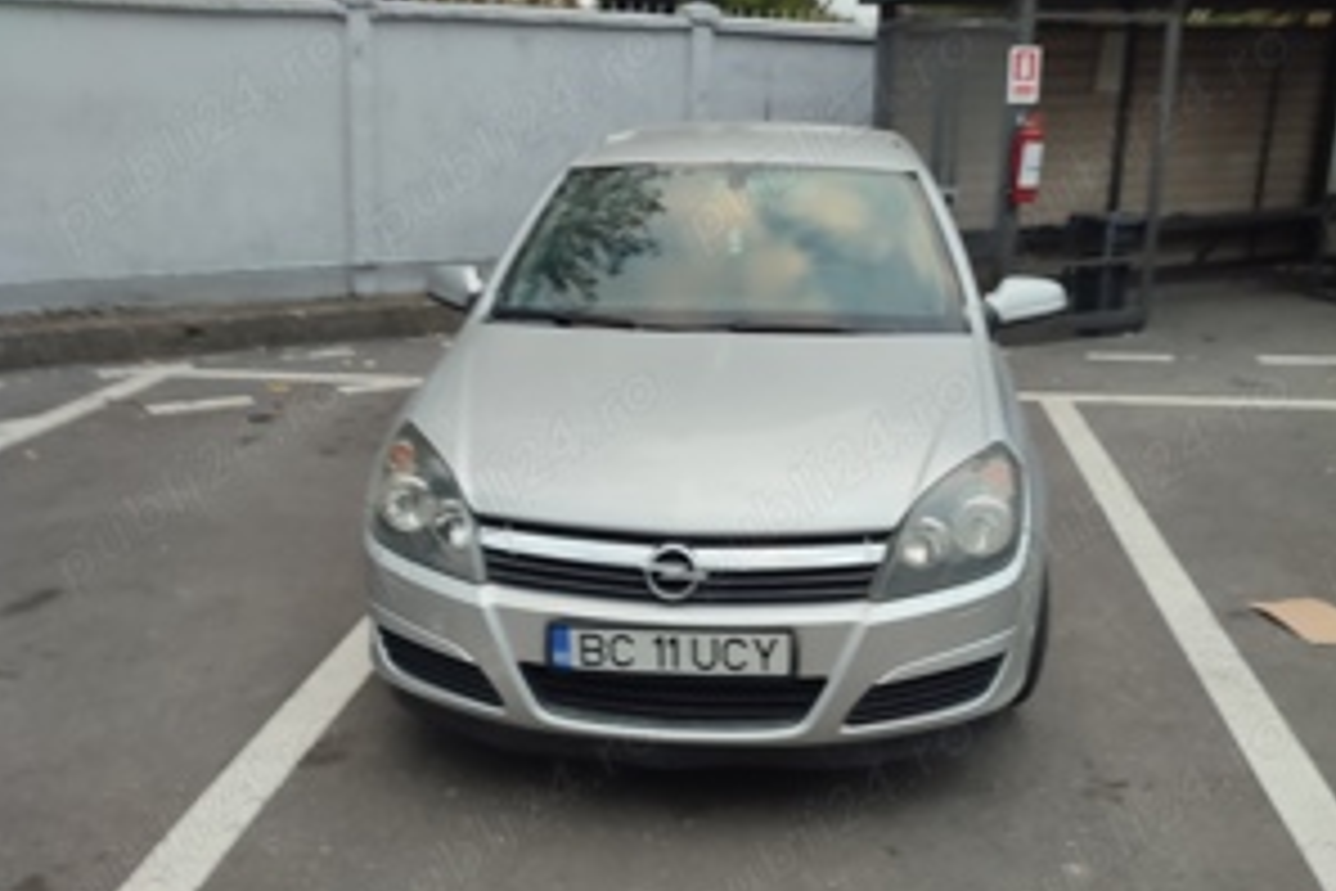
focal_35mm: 35
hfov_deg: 54.4
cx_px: 670
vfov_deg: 37.6
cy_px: 554
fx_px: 1299
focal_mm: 6.04
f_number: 1.9
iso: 105
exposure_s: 1/33
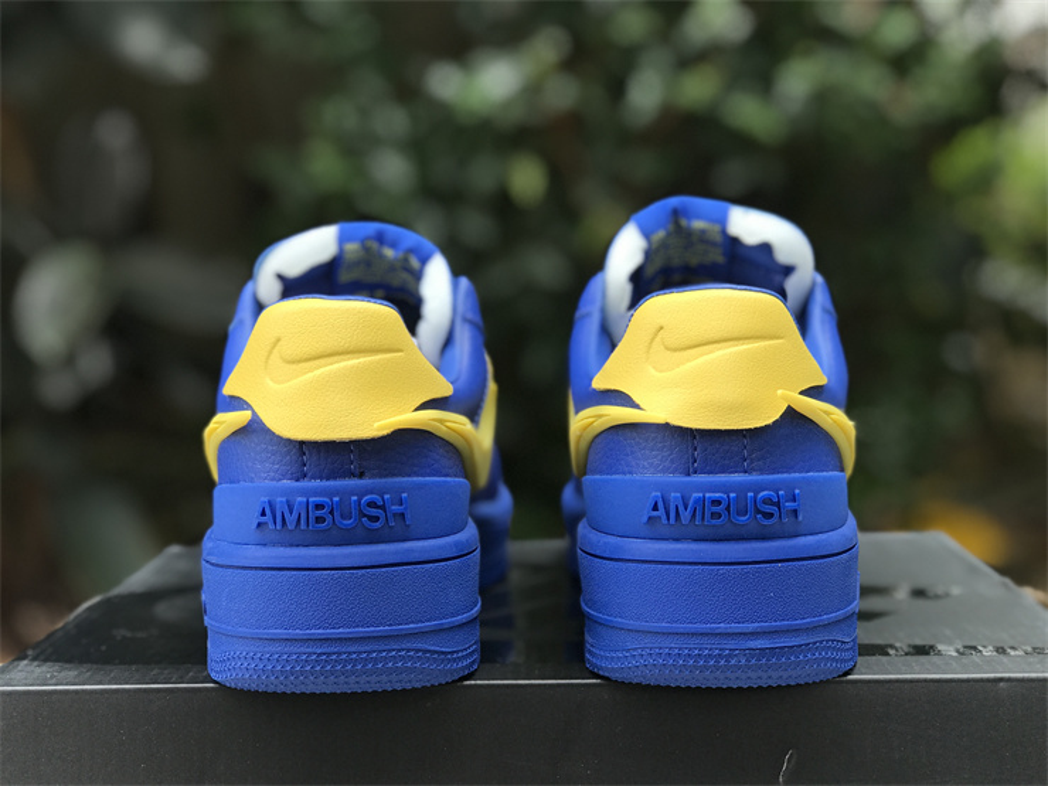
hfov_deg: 33.8
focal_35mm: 57
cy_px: 393
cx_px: 524
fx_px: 1726
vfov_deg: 25.7
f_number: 2.8
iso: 25
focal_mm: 6.6
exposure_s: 1/50
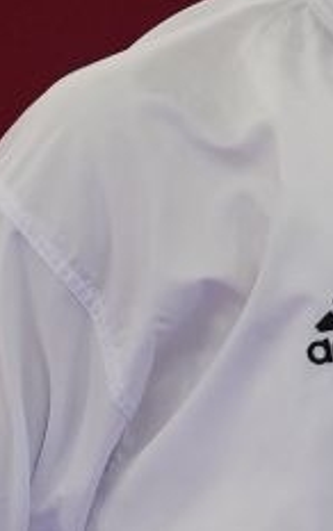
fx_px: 34191
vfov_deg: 0.9
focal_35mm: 2359
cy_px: 235
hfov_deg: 0.6
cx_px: 41
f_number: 2.8
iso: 400
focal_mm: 200
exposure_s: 1/1000
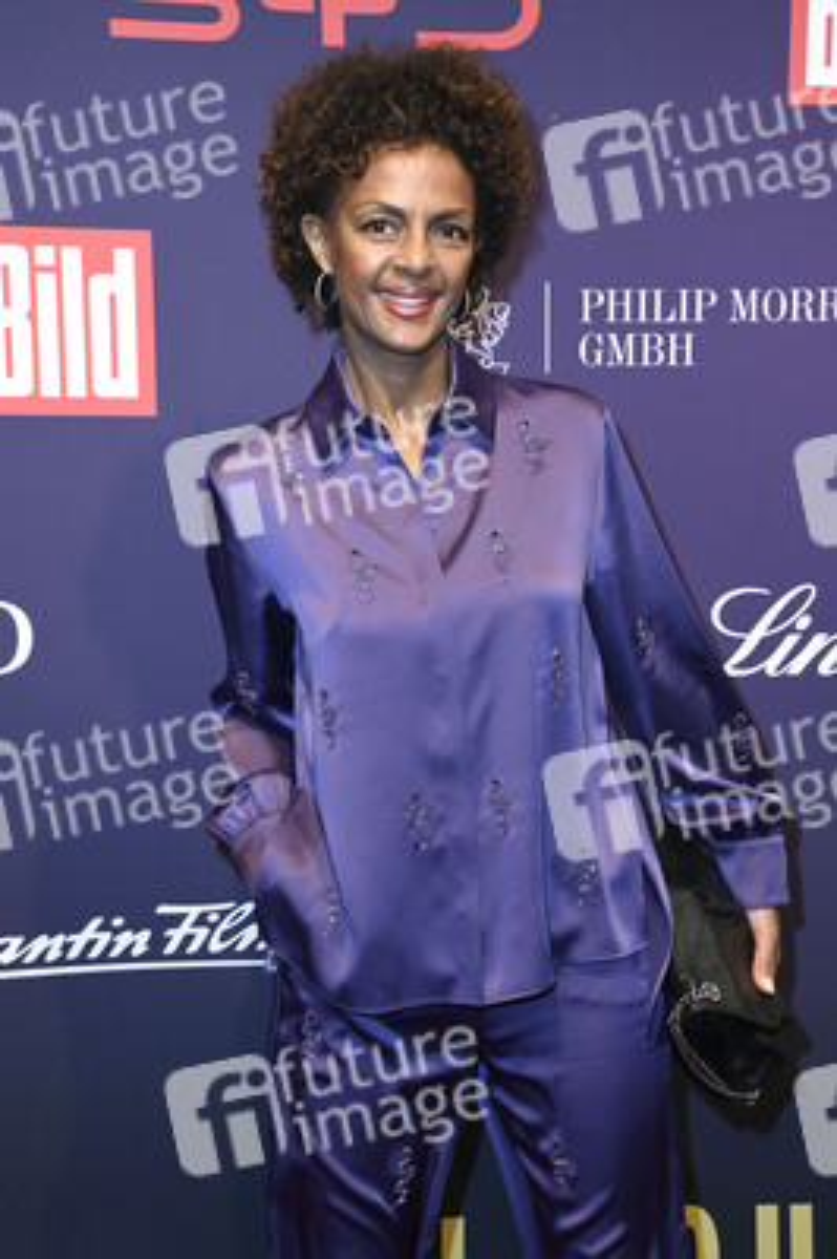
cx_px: 418
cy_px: 630
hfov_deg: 20.9
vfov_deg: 31.0
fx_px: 2271
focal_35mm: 65
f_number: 6.3
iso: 500
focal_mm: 65
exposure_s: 1/250
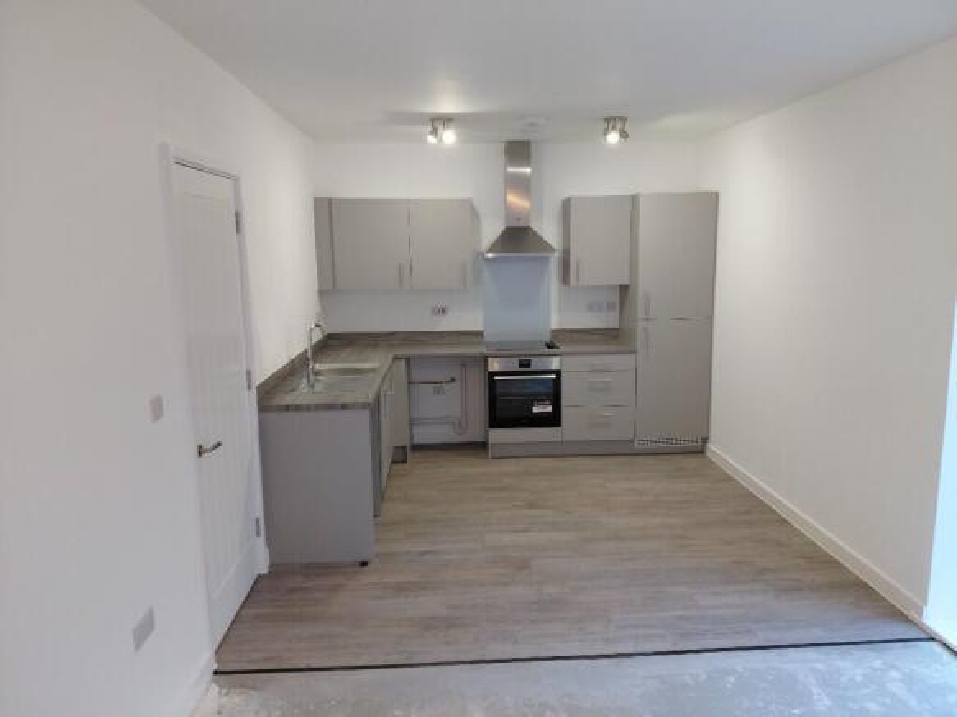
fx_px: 691
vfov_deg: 54.9
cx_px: 478
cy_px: 358
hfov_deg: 69.4
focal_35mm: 25
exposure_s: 1/50.1
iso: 125
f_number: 1.8
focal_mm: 4.69
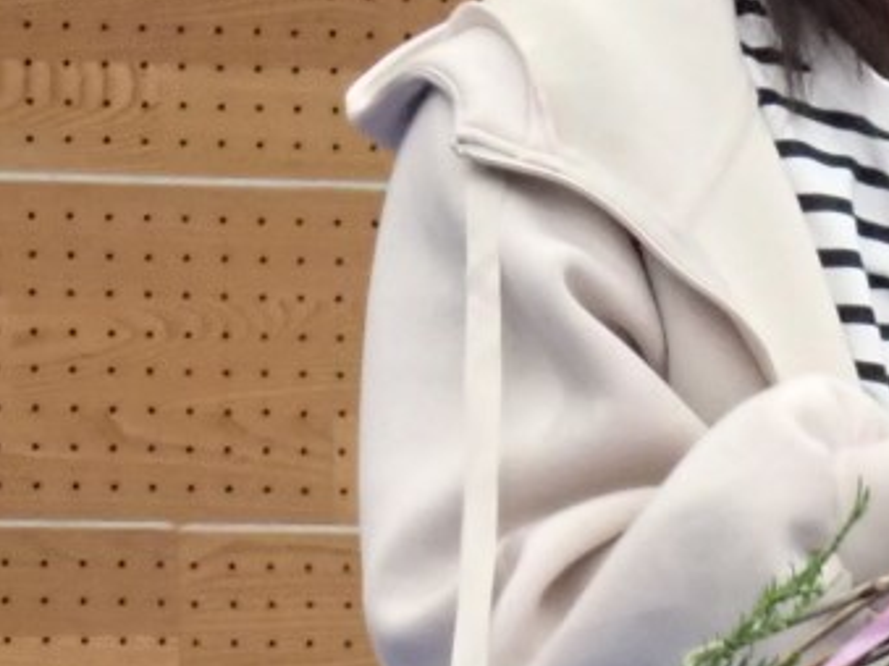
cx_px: 1508
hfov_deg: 5.2
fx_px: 9704
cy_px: 905
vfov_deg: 3.9
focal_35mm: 378
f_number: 4.9
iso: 1600
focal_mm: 18
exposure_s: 1/100
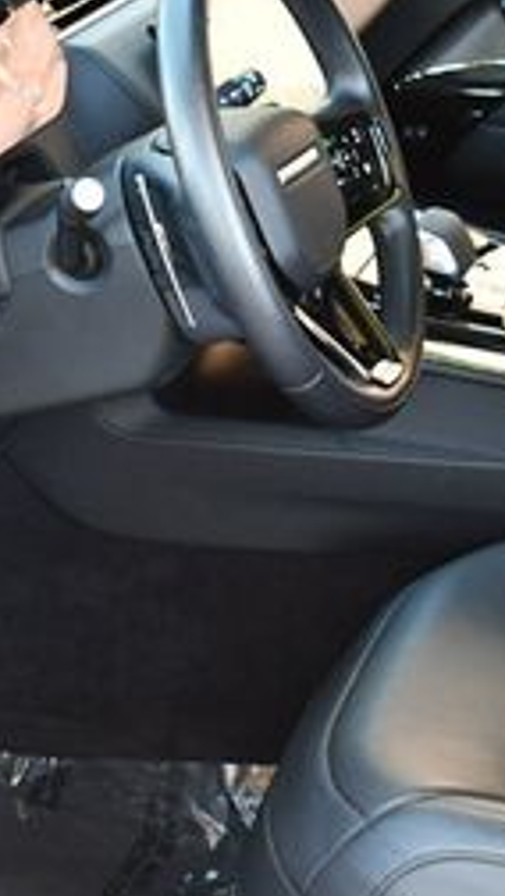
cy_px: 494
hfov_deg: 12.6
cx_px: 331
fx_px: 2282
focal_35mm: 96
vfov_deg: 22.2
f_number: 3.5
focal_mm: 18
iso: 1100
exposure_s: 1/125
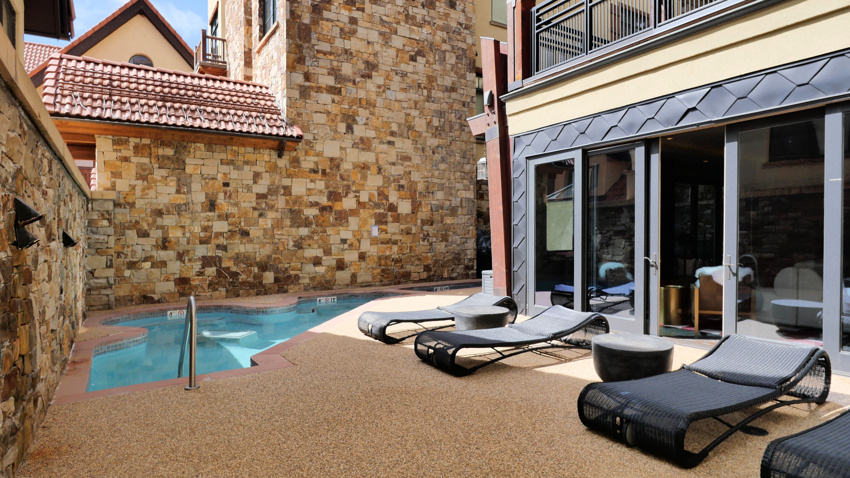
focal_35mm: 19
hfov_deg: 89.6
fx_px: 428
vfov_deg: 58.1
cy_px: 201
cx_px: 425
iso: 800
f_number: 4
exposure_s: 1/640
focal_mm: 9
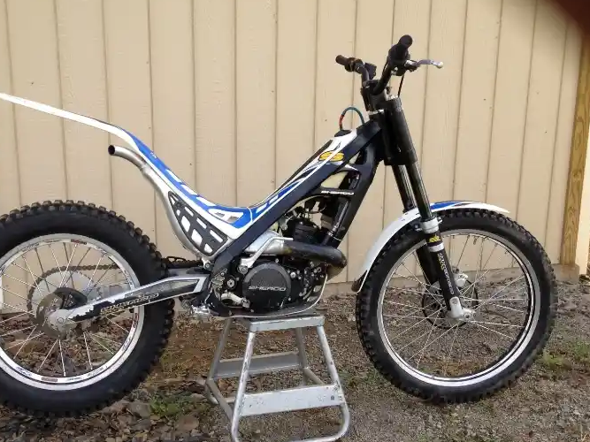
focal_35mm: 42
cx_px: 242
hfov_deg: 44.6
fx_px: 716
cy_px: 239
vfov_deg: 34.3
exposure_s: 1/326
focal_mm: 4.28
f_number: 2.4
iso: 64
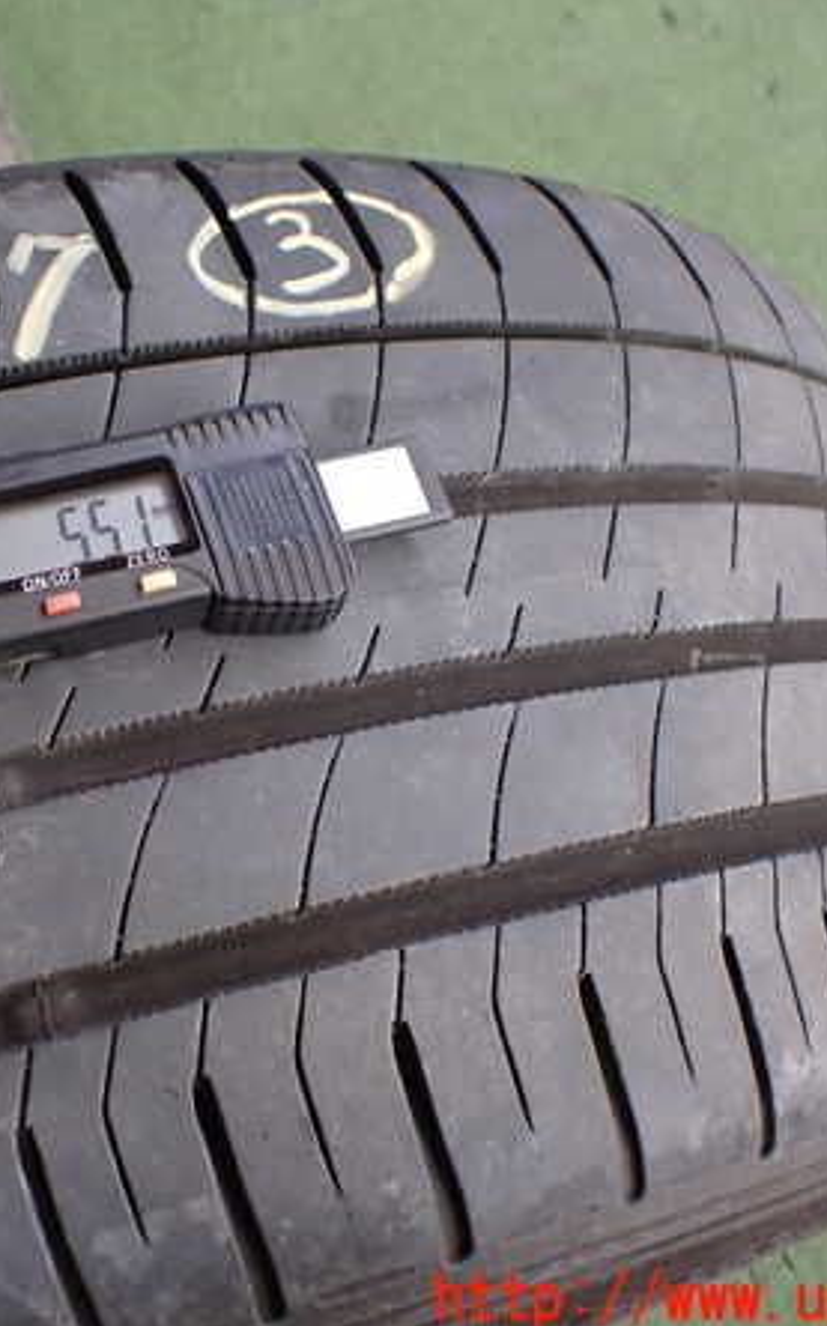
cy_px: 666
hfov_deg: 29.4
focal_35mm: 43
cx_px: 212
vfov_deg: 46.2
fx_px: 1553
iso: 125
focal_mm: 5.4
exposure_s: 1/125
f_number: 2.3
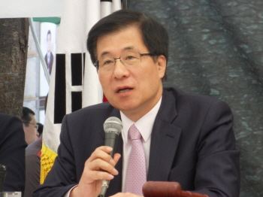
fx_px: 1822
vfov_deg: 6.2
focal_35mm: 240
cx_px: 132
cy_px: 98
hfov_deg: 8.3
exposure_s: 1/90
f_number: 5.8
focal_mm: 42
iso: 200
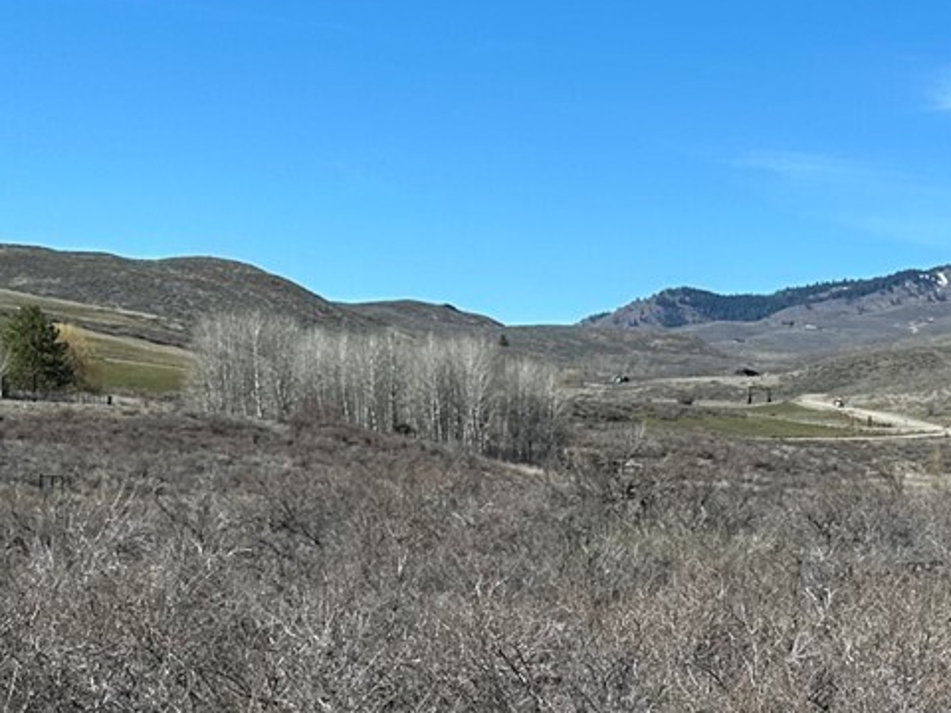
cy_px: 846
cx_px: 1139
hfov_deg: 22.5
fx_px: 2198
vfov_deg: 17.6
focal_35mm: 80
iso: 80
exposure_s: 1/4016
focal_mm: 6.86
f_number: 1.78
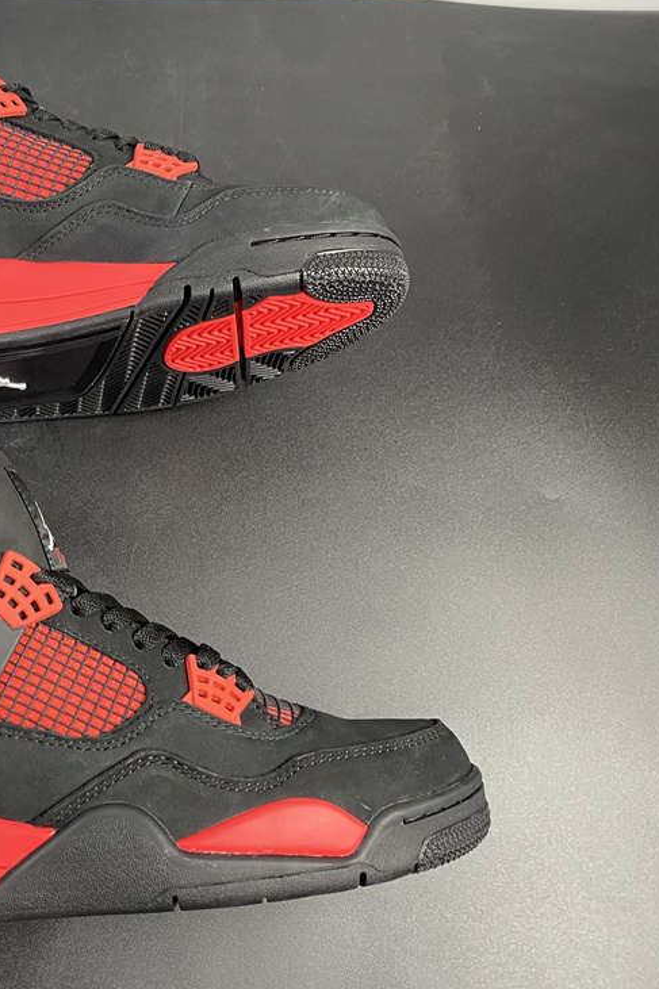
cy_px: 501
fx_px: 1016
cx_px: 43
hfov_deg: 33.6
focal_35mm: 37
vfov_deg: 51.9
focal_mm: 4.25
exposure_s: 1/50
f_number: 1.8
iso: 160
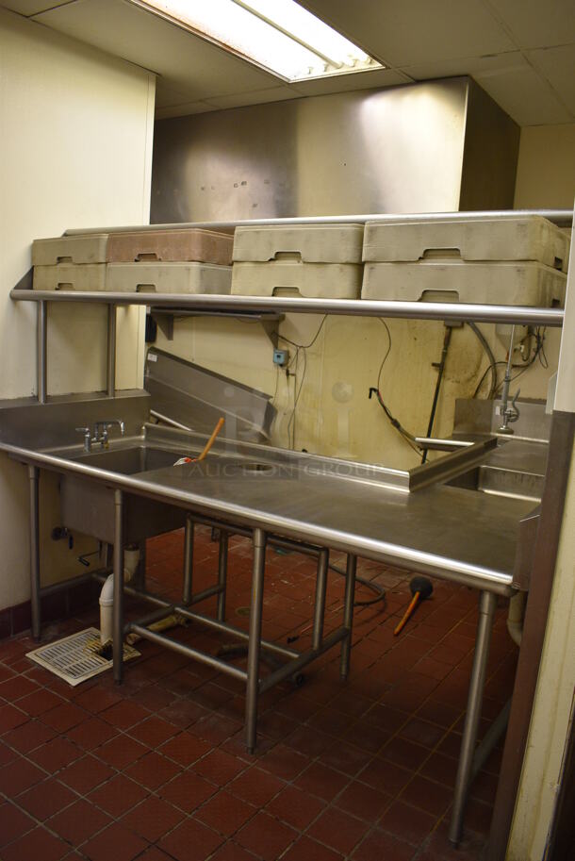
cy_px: 430
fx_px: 646
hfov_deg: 48.0
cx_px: 288
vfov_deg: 67.3
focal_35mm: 27
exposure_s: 1/125
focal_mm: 18
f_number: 3.5
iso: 900
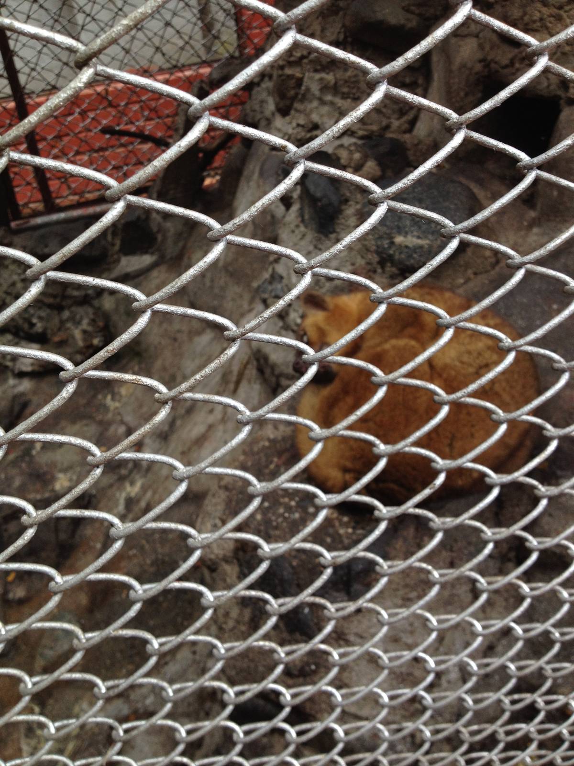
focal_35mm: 35
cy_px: 383
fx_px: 774
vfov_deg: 52.6
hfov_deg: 40.7
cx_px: 287
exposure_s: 1/120
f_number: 2.4
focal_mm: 4.28
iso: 80
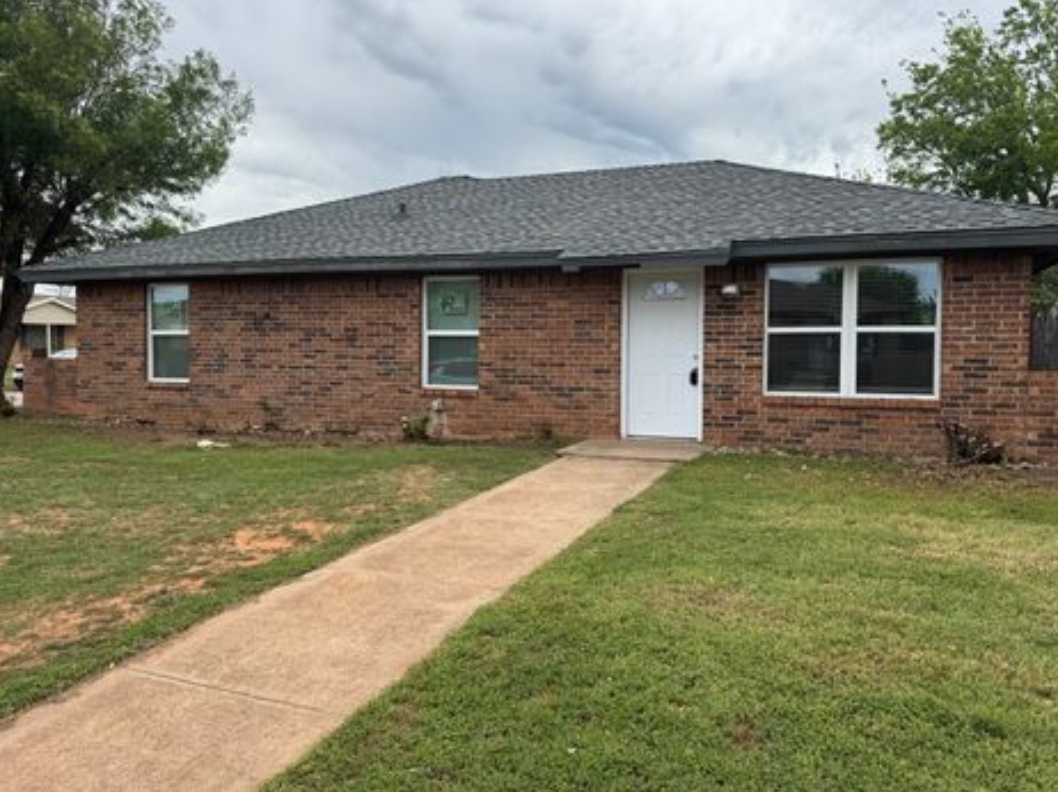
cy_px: 383
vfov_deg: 53.0
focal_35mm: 26
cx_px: 554
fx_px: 794
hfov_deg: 67.3
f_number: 1.78
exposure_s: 1/3597
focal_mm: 6.76
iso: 80
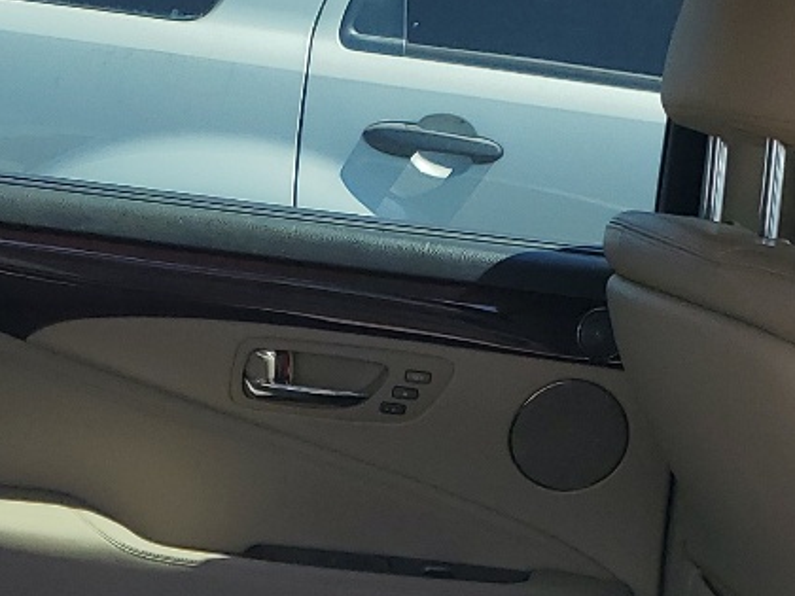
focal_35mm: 99
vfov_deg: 14.1
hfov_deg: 19.7
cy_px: 853
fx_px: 2274
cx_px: 238
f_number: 1.5
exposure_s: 1/1250
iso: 50
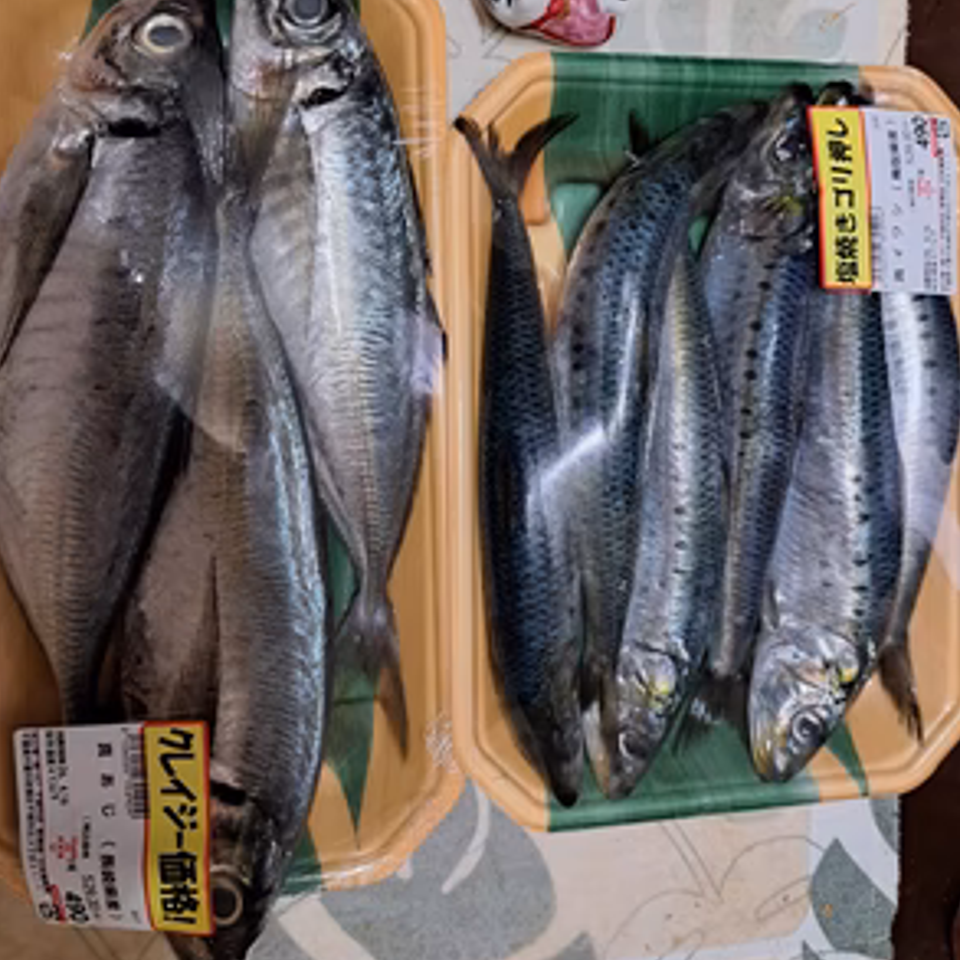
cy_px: 380
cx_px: 472
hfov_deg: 55.6
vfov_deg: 55.2
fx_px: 910
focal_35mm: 29
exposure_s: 1/50
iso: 400
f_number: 1.8
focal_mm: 5.23
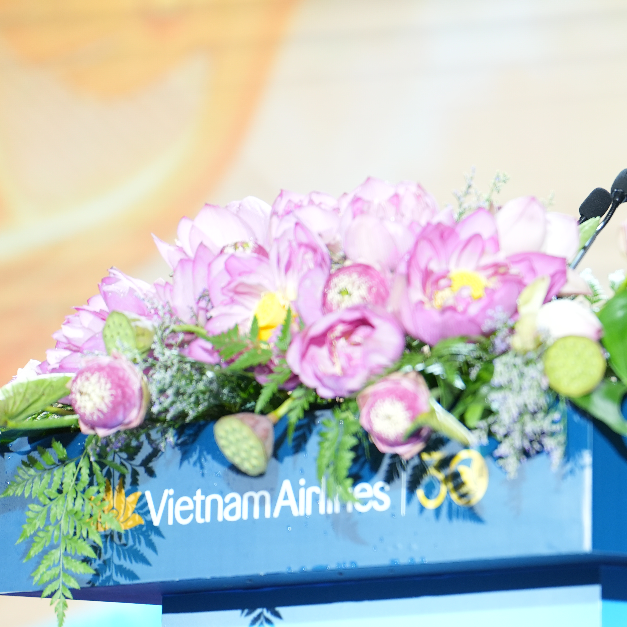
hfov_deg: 4.5
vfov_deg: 4.6
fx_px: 7890
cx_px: 593
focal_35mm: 385
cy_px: 303
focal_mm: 200
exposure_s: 1/160
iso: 1000
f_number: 3.2
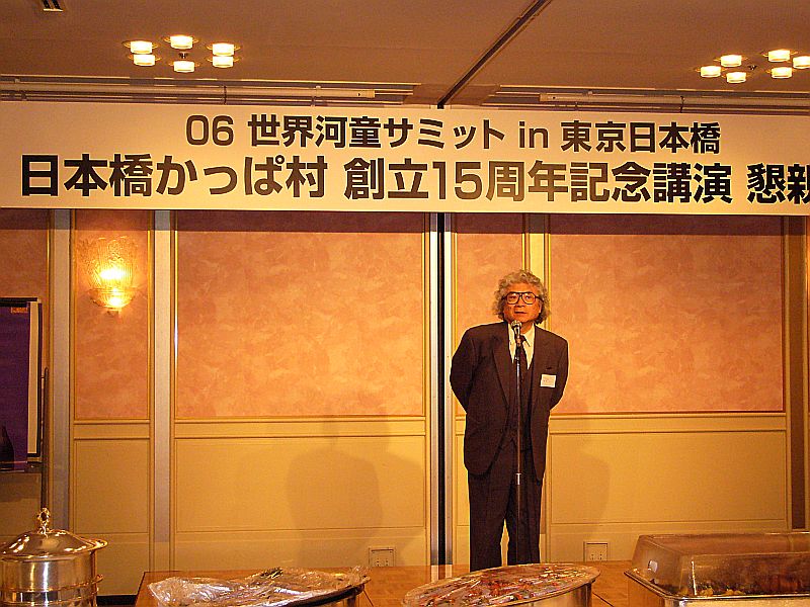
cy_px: 304
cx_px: 405
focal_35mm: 63
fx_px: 1474
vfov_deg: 23.3
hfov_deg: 30.7
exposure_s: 1/30
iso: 250
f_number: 4.1
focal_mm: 10.3
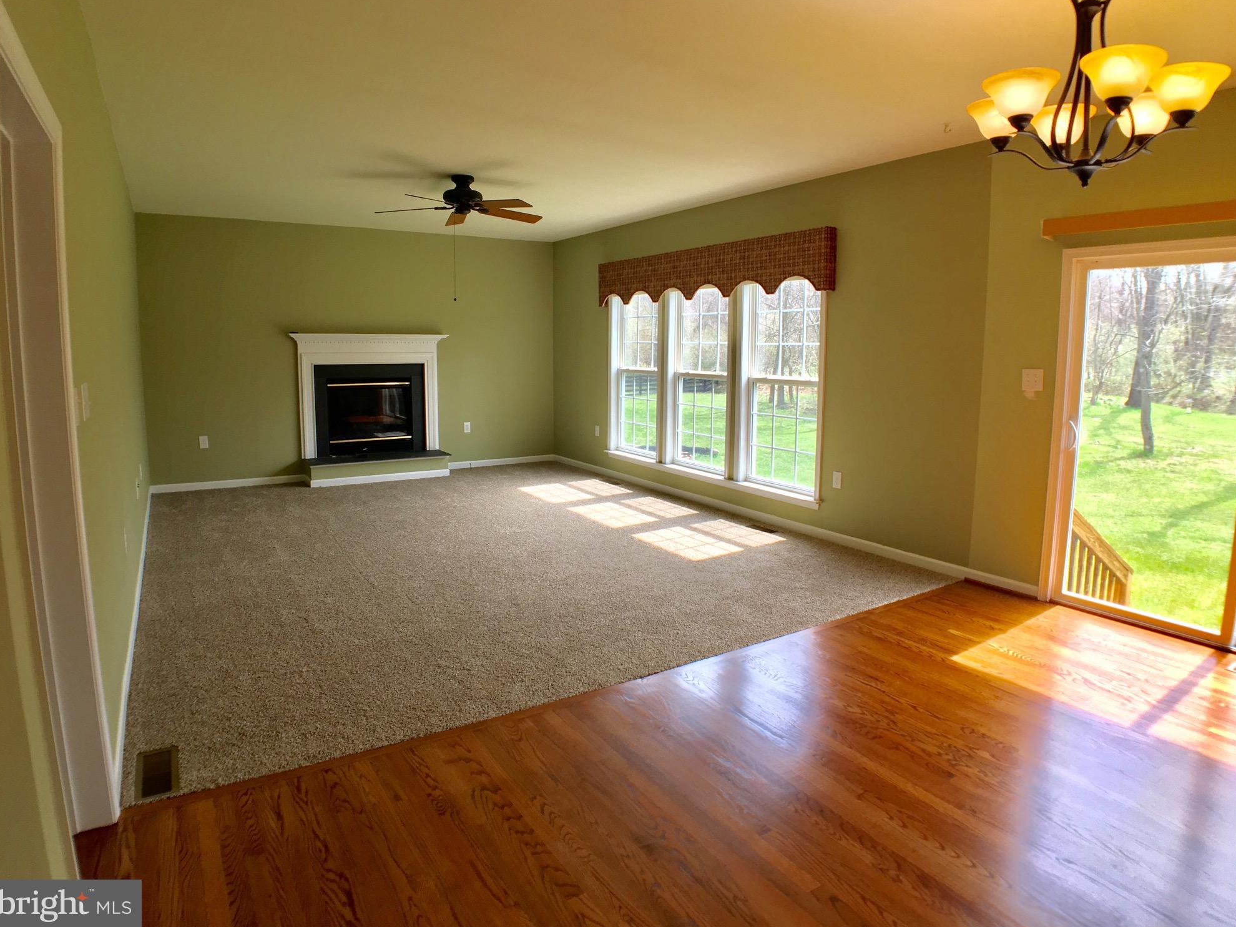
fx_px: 1071
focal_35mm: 30
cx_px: 625
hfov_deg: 60.0
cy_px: 451
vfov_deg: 46.8
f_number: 2.2
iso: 25
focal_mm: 4.15
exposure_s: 1/120
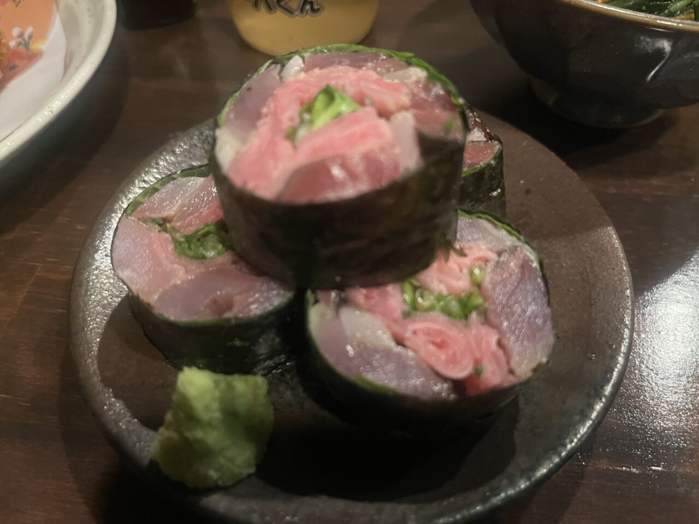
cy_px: 262
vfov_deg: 53.1
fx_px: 525
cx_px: 350
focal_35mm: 26
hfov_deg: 67.3
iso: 640
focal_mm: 5.1
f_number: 1.6
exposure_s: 1/33
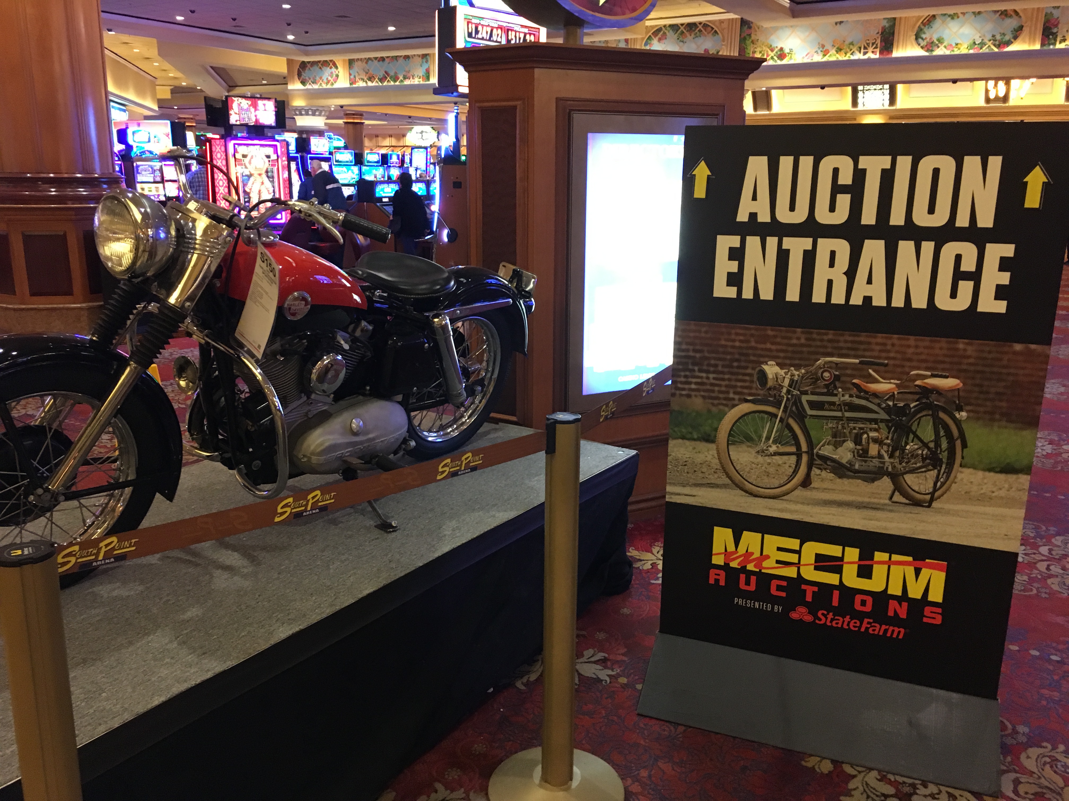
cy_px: 400
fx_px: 896
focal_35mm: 29
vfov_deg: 48.2
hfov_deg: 61.7
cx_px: 534
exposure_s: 1/15
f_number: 2.2
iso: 200
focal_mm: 4.15
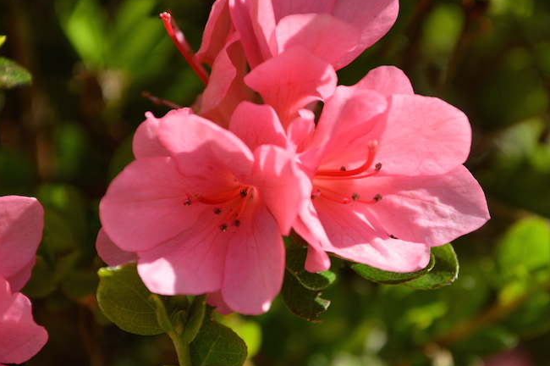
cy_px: 174
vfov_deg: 14.2
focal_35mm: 96
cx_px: 294
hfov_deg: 21.3
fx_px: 1465
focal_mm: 52
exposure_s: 1/200
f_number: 7.1
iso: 100
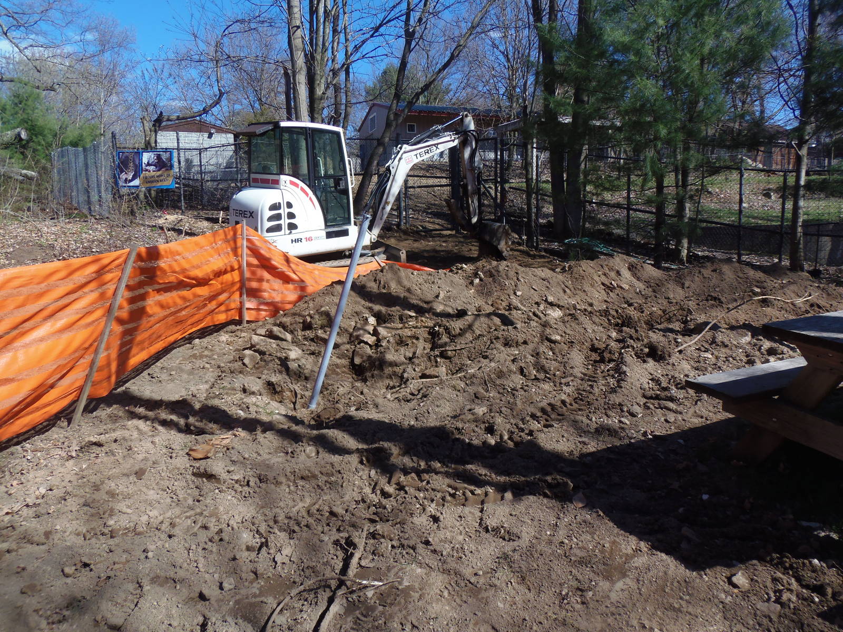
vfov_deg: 56.8
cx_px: 422
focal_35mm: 24
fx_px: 584
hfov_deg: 71.6
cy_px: 316
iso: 64
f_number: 2.9
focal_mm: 4.3
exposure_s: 1/800
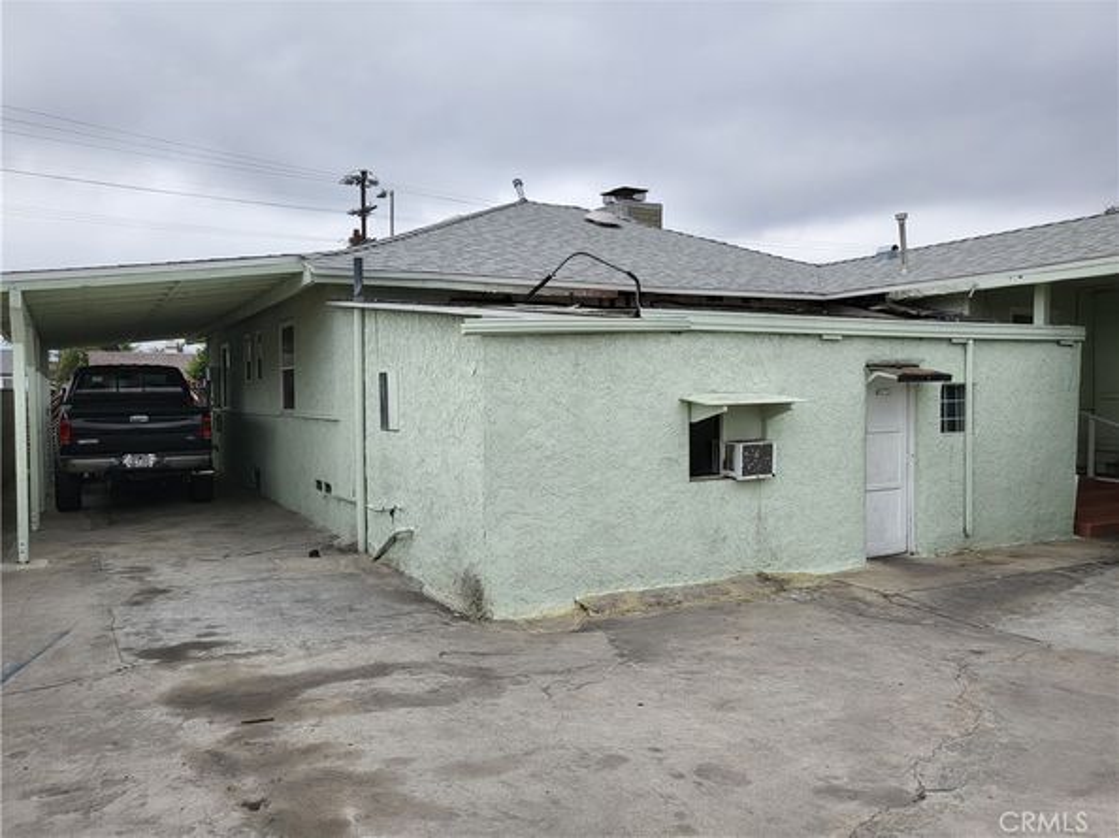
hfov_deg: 67.3
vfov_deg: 53.0
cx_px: 560
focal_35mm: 26
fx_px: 840
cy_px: 419
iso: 50
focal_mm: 4.25
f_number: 1.8
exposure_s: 1/1293
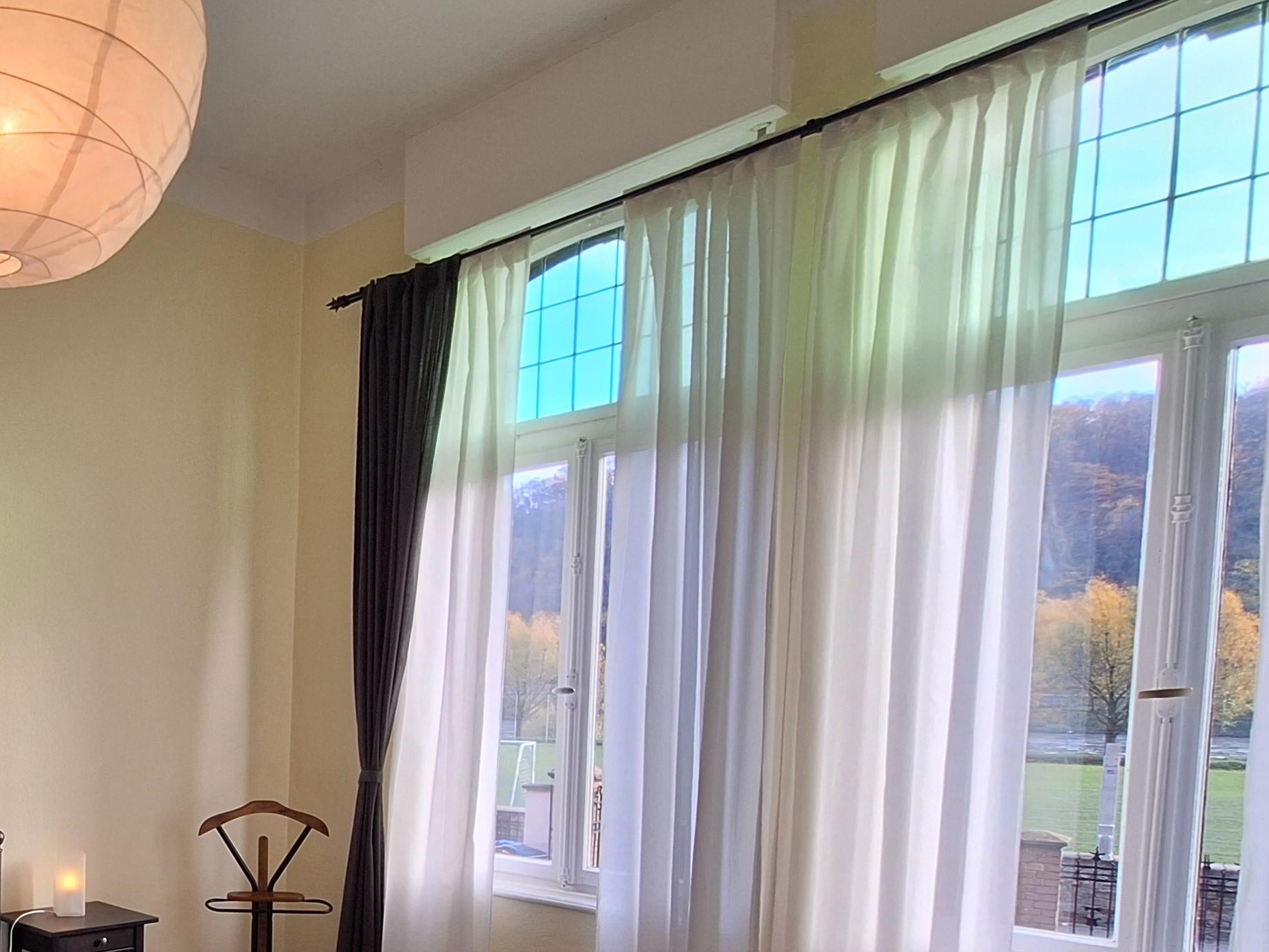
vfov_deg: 46.5
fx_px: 1027
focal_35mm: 28
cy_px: 791
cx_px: 18
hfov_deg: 51.6
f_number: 2.2
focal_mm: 1.74
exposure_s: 1/100
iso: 50
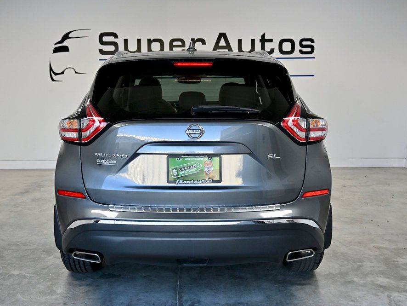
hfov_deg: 46.8
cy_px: 152
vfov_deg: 36.0
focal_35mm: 40
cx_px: 191
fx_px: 470
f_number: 5.6
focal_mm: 36
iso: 2000
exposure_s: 1/1000
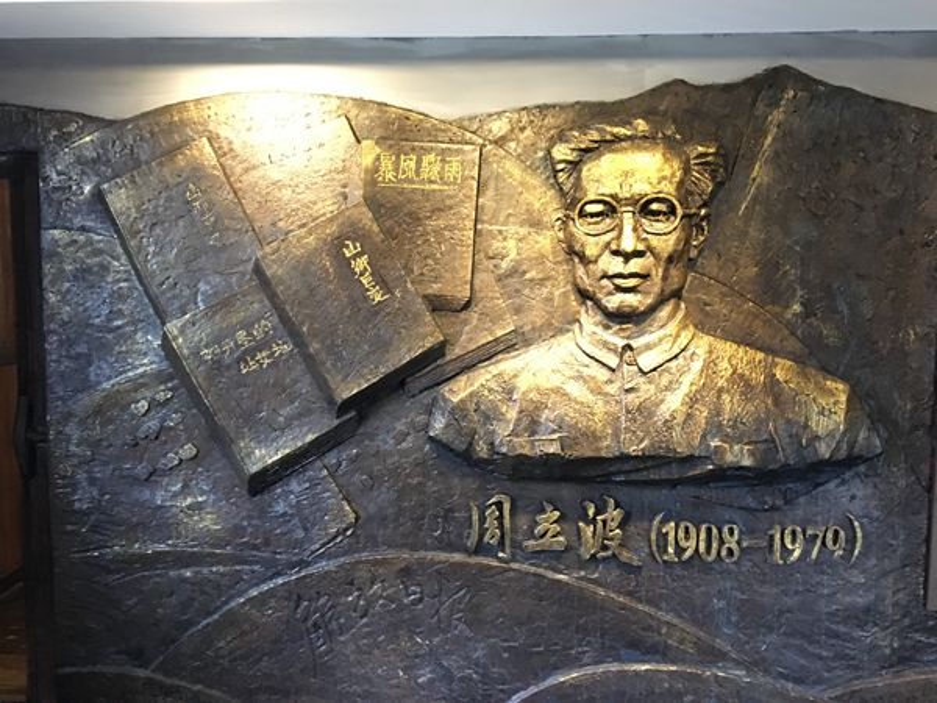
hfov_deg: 61.7
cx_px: 468
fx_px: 785
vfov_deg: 48.2
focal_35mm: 29
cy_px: 352
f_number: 2.2
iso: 320
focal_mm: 4.15
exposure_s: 1/17
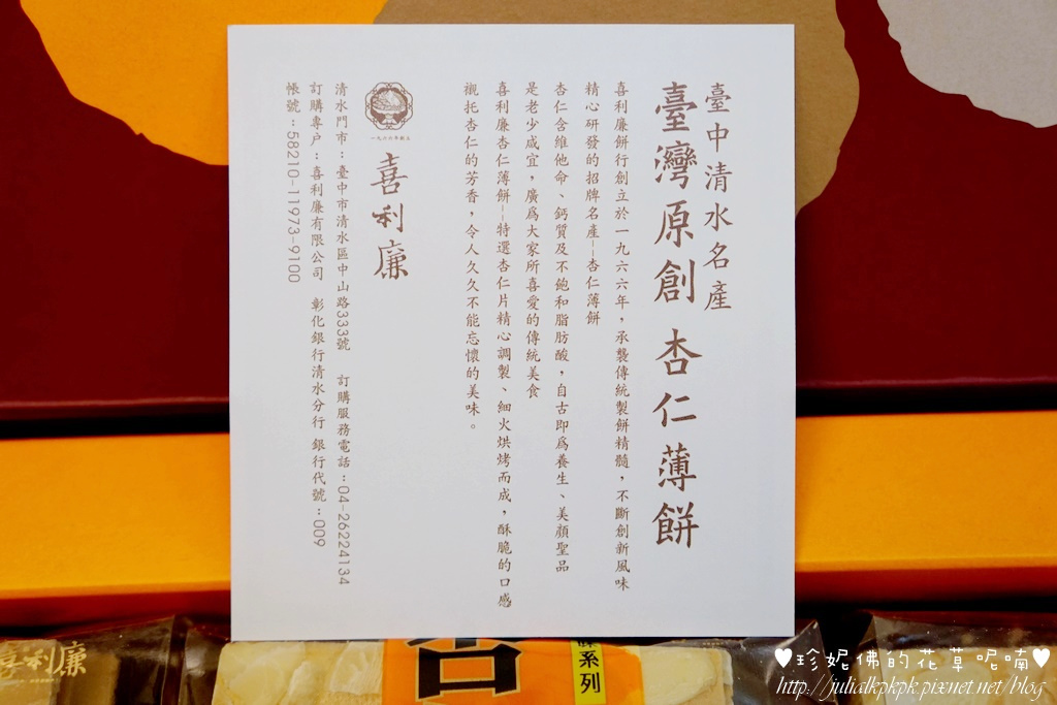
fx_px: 1233
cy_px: 352
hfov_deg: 46.4
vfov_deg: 31.9
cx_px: 528
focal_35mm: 42
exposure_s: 1/60
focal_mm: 28
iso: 800
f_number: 4
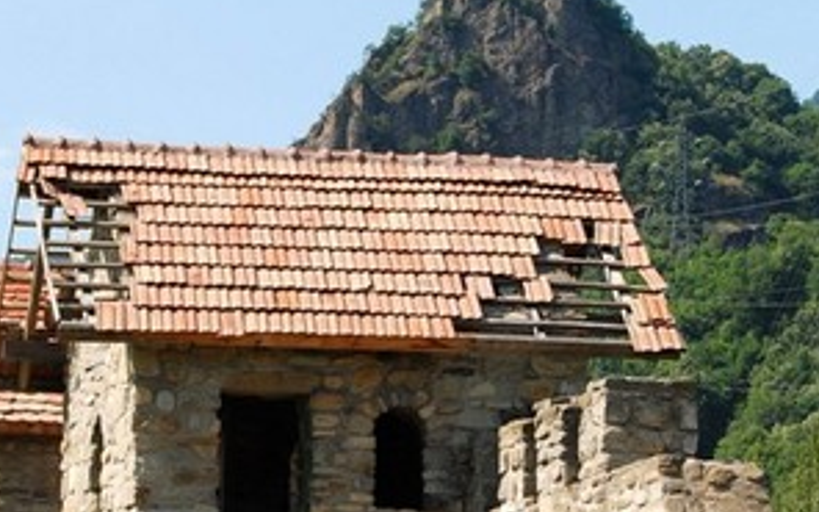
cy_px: 307
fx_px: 3326
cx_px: 379
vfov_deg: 8.8
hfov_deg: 14.0
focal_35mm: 149
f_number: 9
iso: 200
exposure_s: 1/320
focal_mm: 48
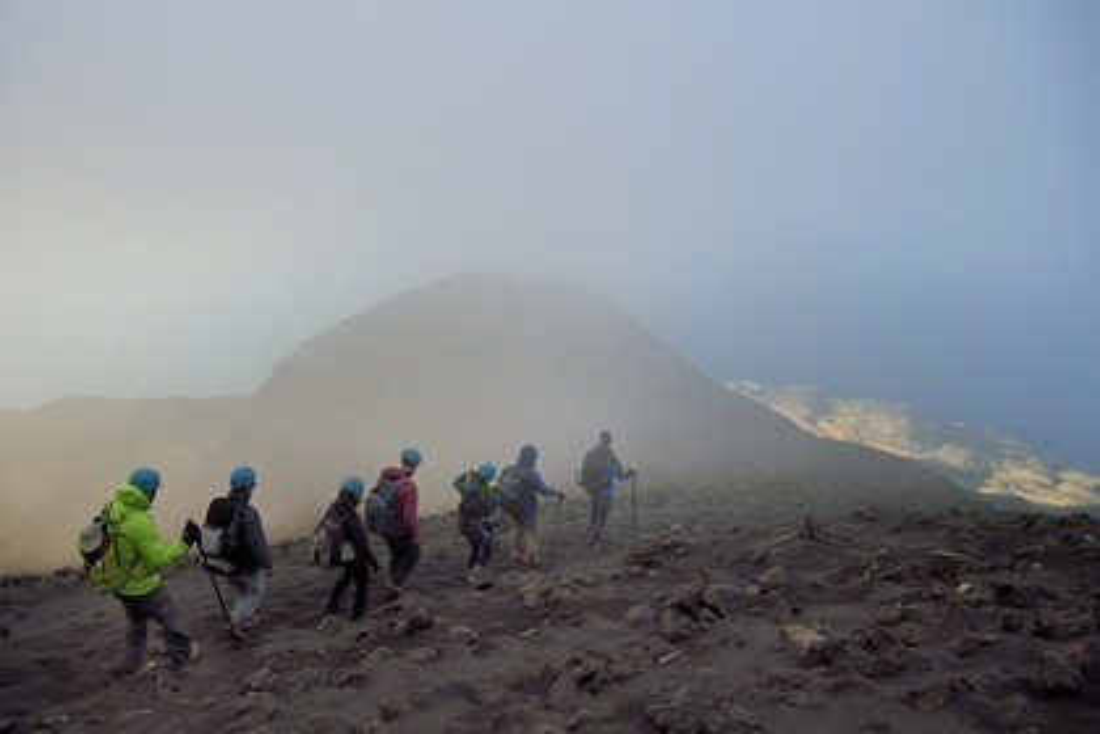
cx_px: 550
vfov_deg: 41.1
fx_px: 978
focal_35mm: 32
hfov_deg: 58.7
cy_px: 367
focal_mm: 32
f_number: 6.3
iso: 400
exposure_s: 1/200
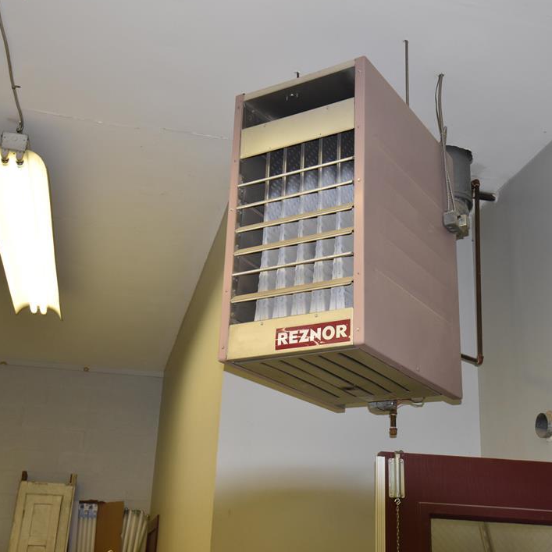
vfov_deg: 36.1
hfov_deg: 36.0
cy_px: 272
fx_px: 848
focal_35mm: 47
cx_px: 296
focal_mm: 24
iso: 800
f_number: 5.6
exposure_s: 1/125
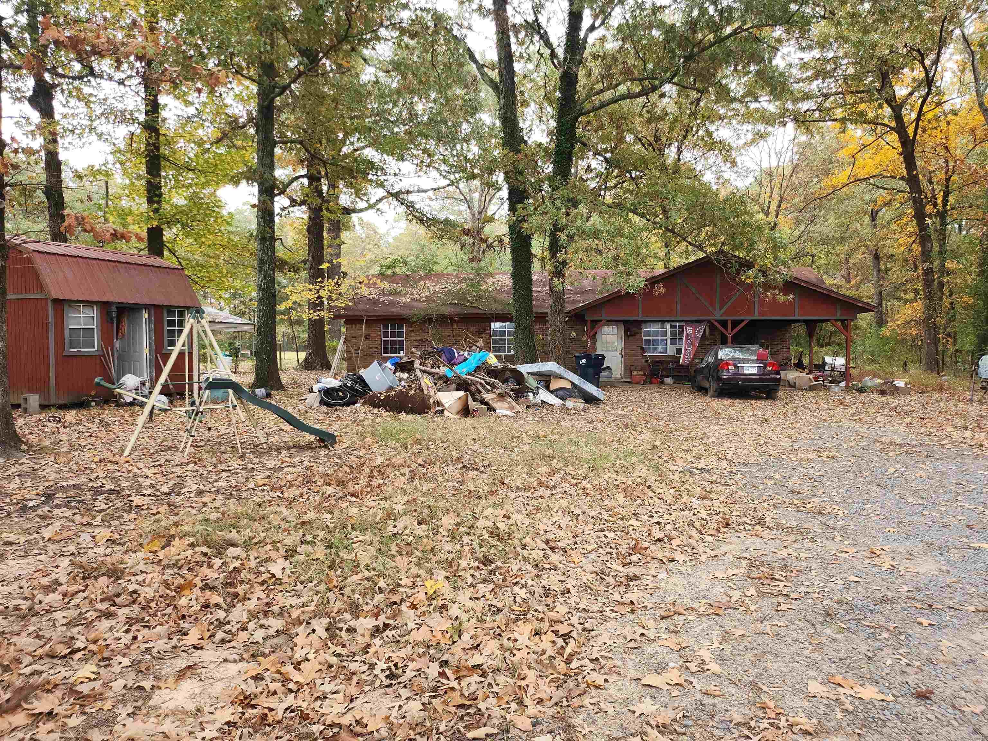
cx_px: 494
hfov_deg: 71.6
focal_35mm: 24
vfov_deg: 56.8
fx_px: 685
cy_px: 370
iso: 64
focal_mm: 5
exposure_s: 1/120
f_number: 1.8
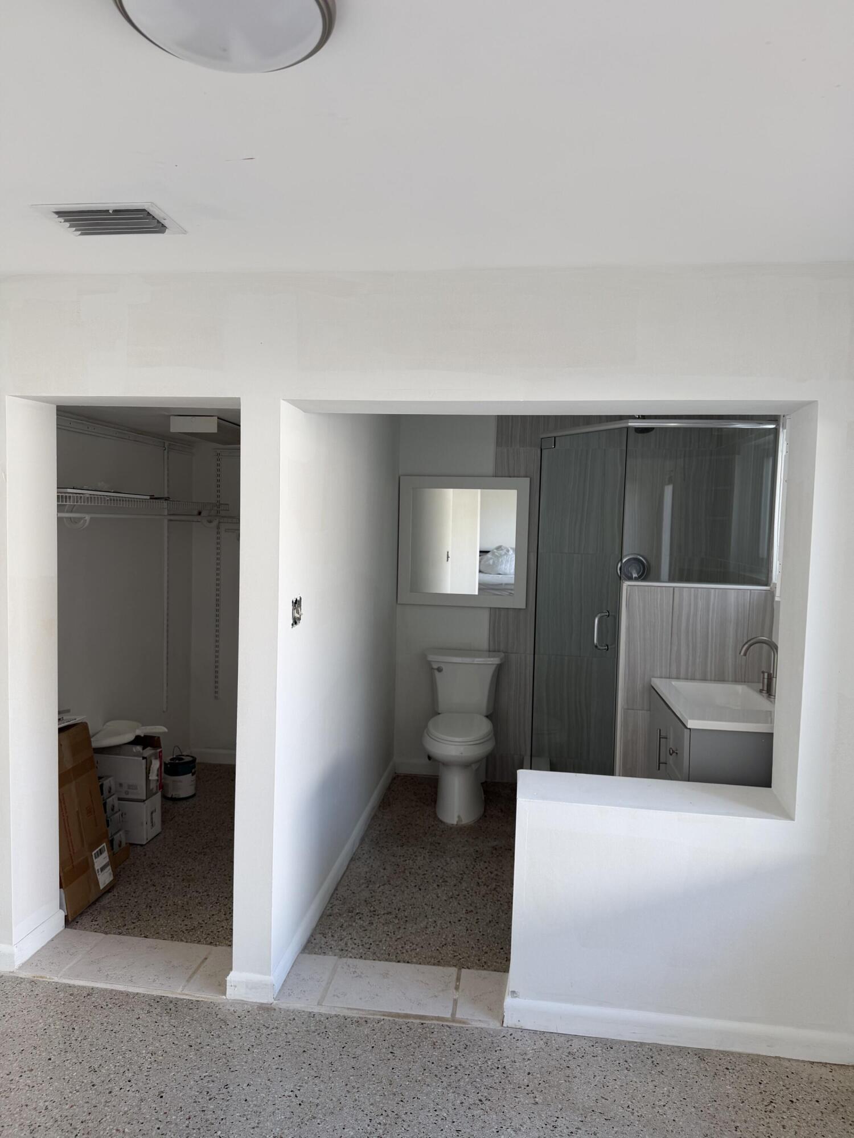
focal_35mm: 24
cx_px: 427
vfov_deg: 71.6
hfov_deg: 56.8
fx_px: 789
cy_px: 569
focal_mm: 6.76
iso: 64
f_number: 1.78
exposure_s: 1/178
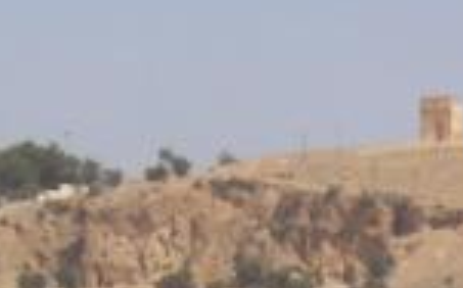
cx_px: 359
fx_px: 5949
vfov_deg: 2.8
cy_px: 306
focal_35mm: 472
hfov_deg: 4.5
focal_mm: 17.4
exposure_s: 1/200
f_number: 7.7
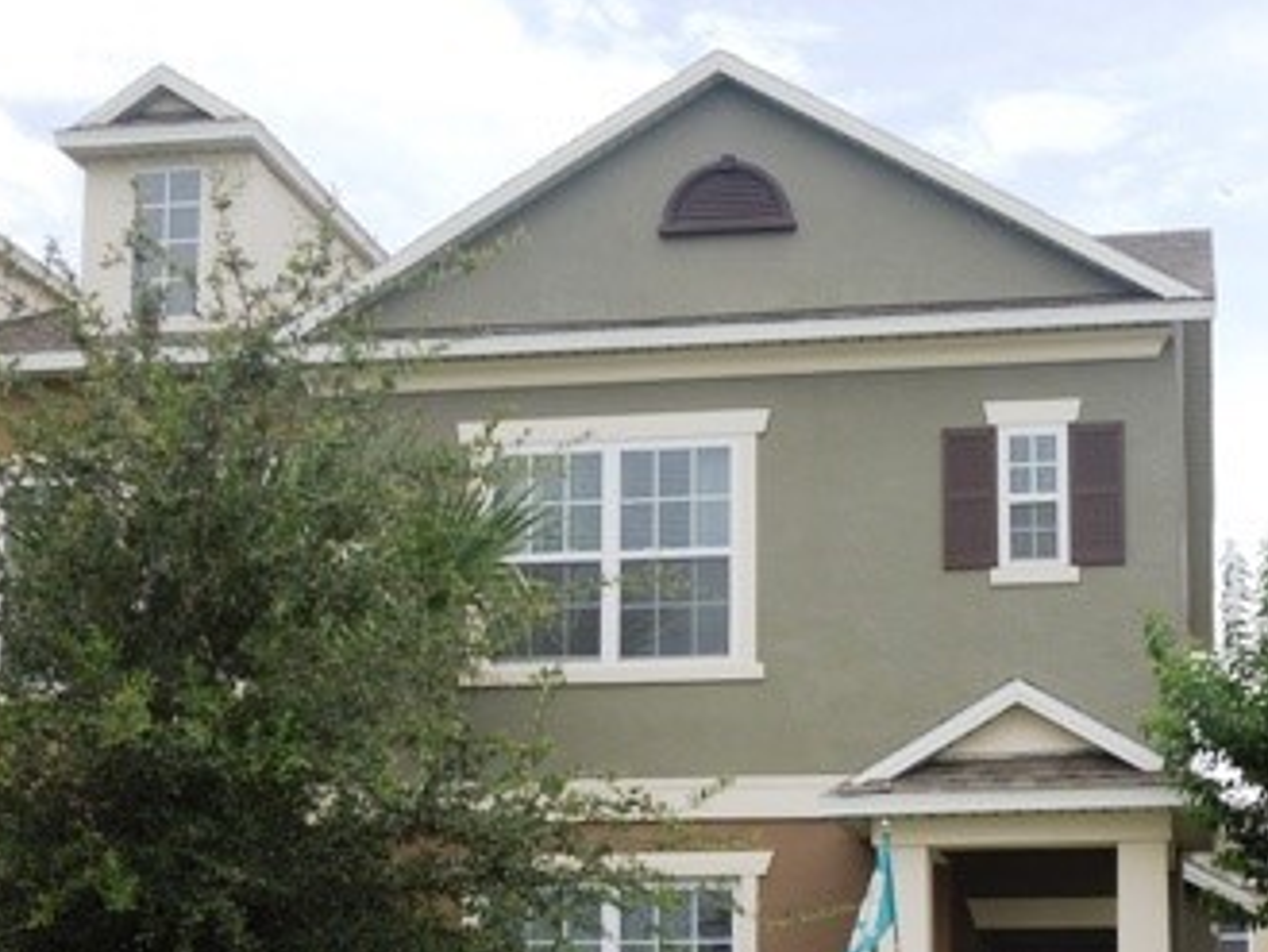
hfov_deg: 28.4
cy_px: 794
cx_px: 813
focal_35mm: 68
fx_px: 2492
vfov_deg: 21.3
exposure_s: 1/640
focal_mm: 6.3
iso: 100
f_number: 3.7
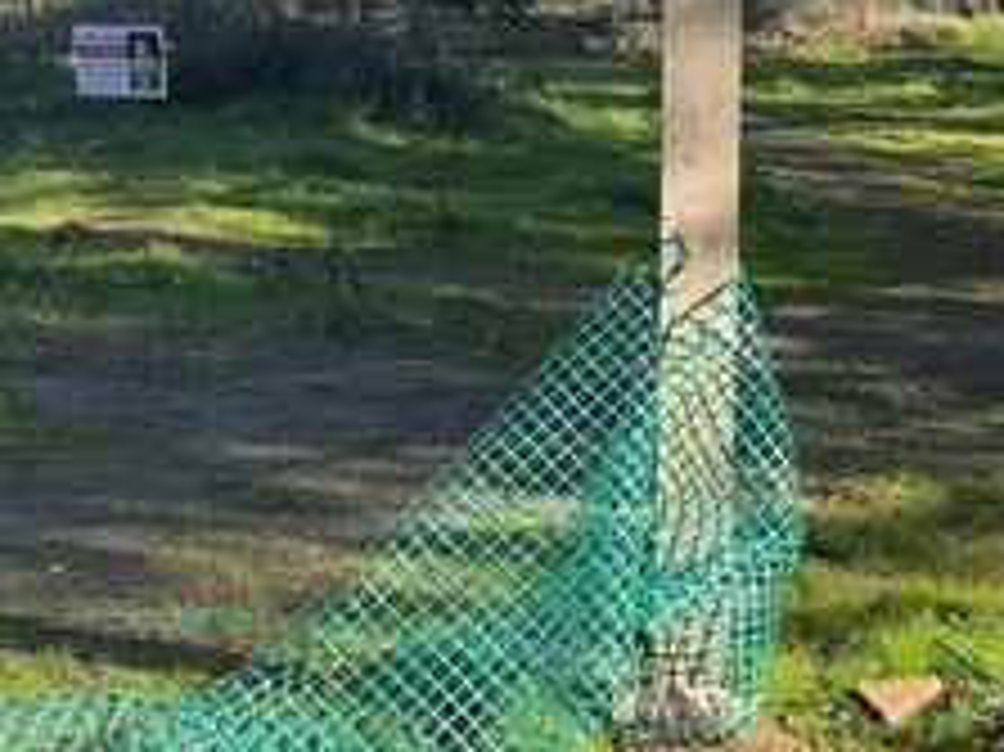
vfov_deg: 21.0
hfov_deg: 26.4
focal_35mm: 69
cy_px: 140
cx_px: 1045
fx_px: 2000
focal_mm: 6.76
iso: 80
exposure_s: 1/1553
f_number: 1.78
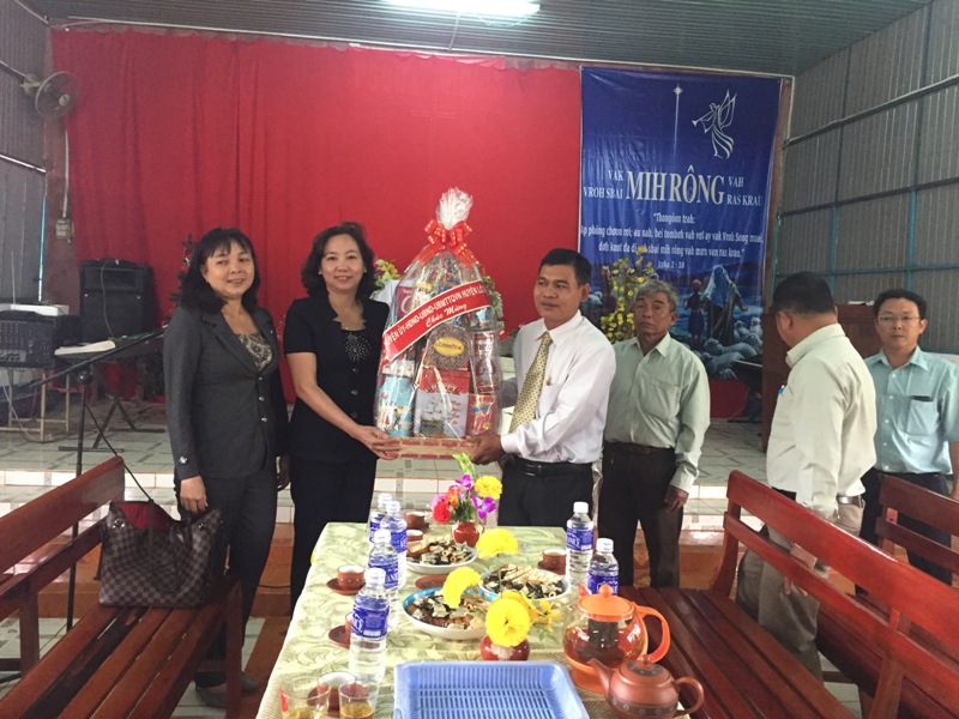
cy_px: 360
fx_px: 803
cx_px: 480
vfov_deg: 48.2
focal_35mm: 29
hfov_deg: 61.7
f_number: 2.2
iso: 250
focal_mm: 4.15
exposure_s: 1/25
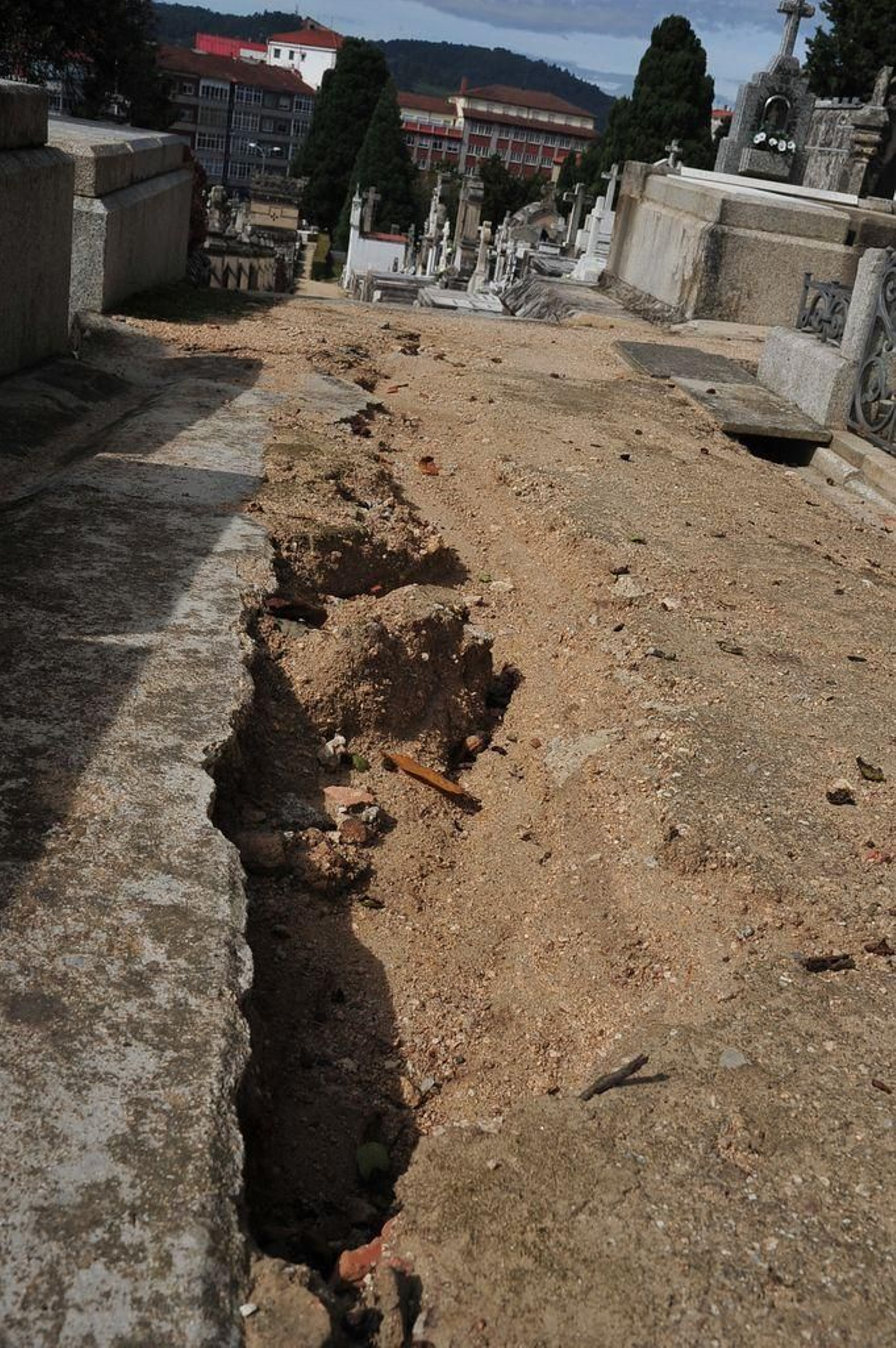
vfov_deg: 54.5
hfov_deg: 37.8
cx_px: 448
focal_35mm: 35
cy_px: 674
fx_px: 1309
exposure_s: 1/320
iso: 200
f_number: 16
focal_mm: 35
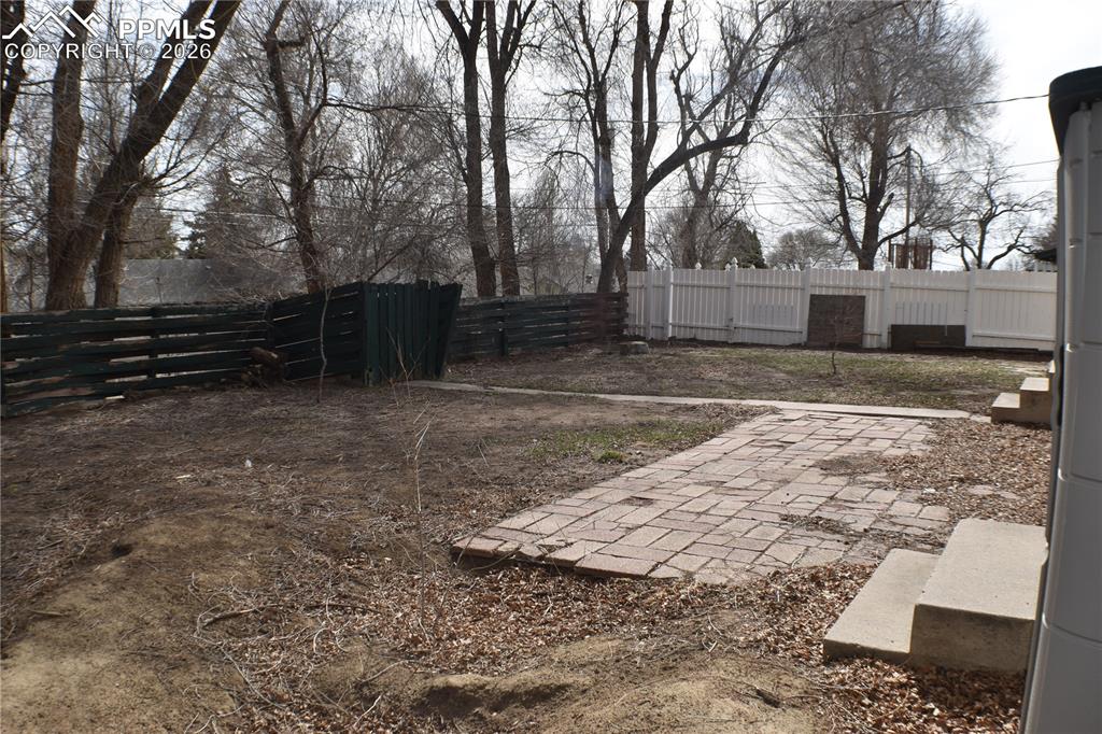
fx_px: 1239
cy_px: 367
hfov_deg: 47.9
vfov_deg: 33.0
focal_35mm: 40
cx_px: 551
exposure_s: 1/200
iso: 100
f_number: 9
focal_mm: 27
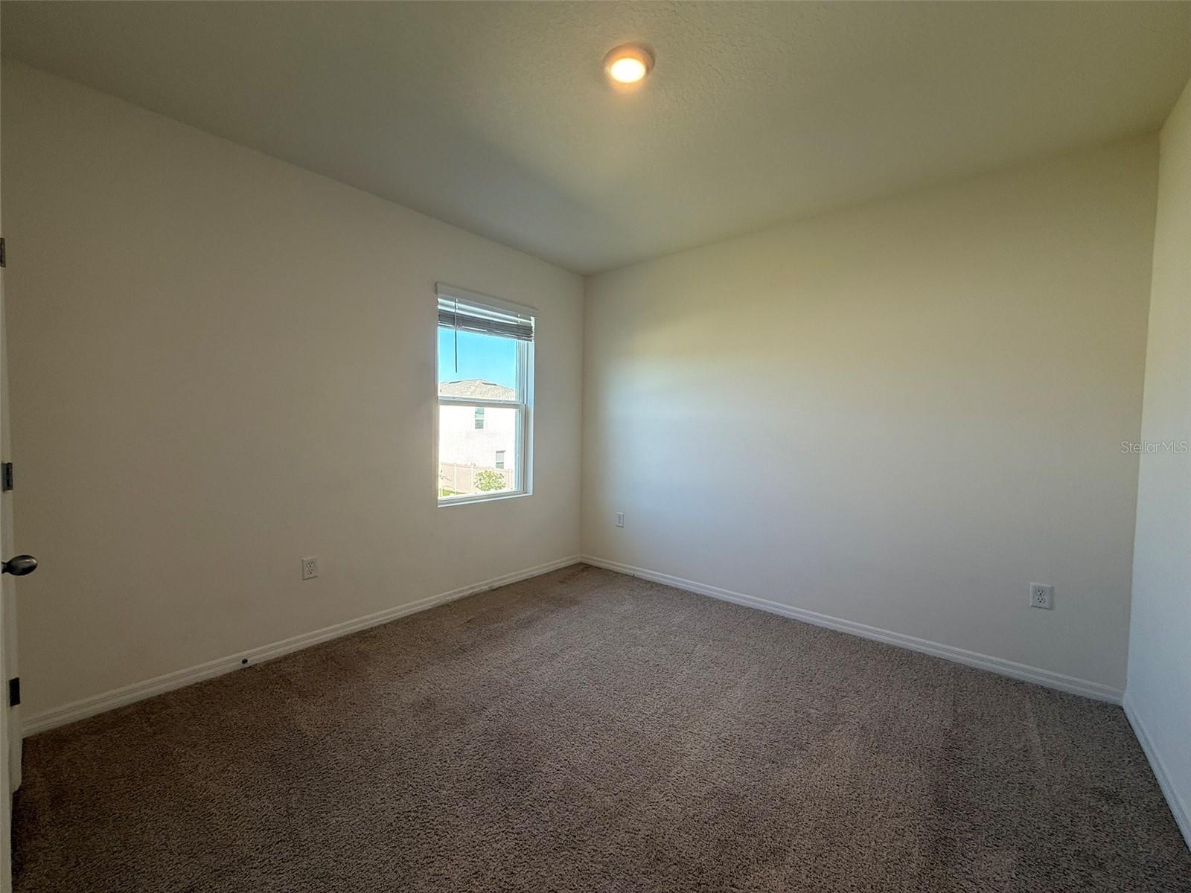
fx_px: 482
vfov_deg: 85.7
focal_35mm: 14
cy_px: 446
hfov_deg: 102.1
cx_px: 596
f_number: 2.2
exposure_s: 1/120
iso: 125
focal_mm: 2.22
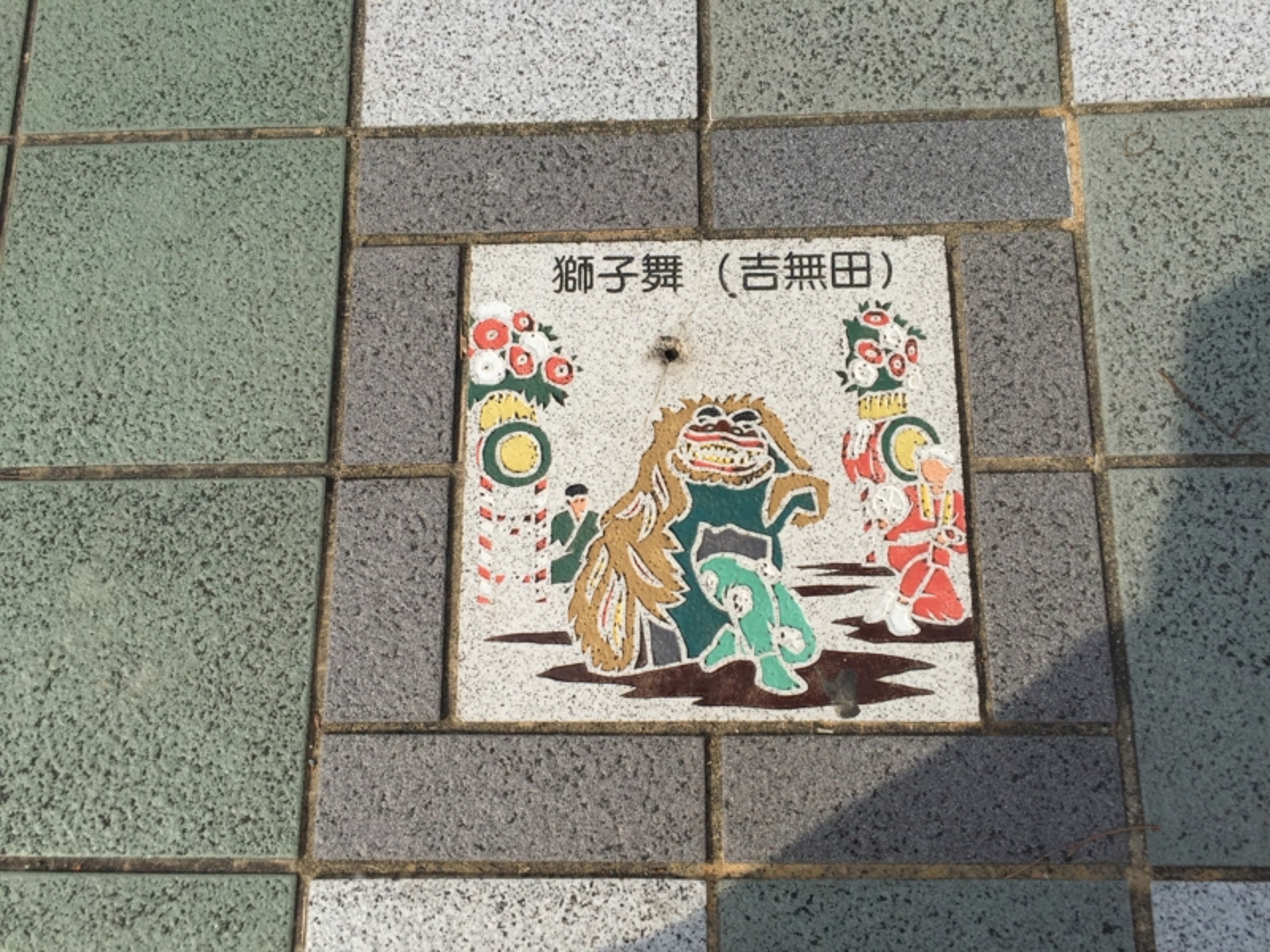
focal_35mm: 29
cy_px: 476
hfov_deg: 61.7
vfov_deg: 48.2
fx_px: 1064
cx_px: 635
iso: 32
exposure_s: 1/2475
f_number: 2.2
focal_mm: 4.15
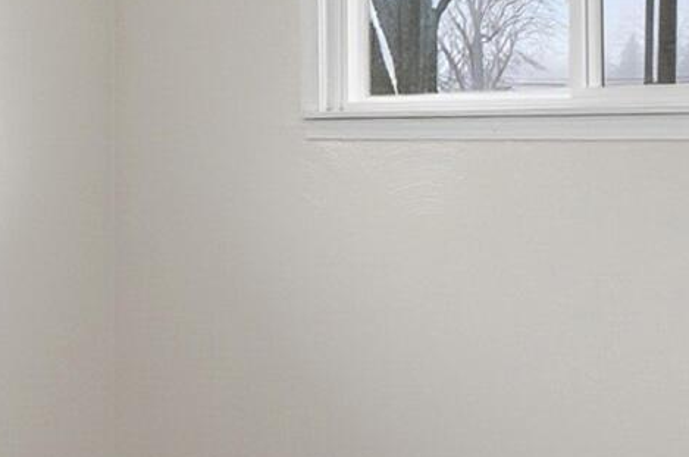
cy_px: 183
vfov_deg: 21.1
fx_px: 1223
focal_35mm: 64
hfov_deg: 27.9
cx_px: -120
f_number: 8
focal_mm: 10
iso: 125
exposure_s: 1/160
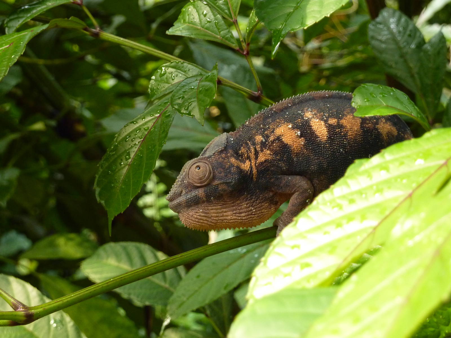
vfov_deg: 15.4
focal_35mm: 96
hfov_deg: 20.4
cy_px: 169
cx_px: 226
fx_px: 1251
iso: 320
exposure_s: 1/100
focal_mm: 15.8
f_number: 4.3
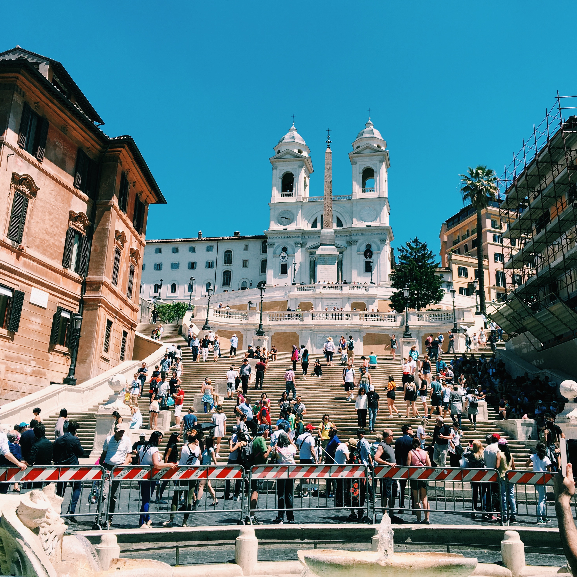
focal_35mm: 35
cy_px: 232
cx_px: 293
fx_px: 660
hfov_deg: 47.2
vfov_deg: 47.0
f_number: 2.2
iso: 25
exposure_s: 1/1261
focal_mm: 4.15
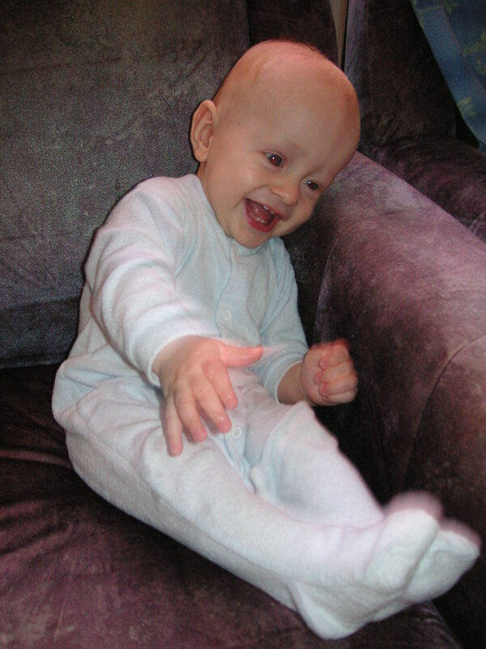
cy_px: 324
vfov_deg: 50.1
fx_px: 693
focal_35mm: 37
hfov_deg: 38.7
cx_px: 243
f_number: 2.8
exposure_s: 1/45
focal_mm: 6.1
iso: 160
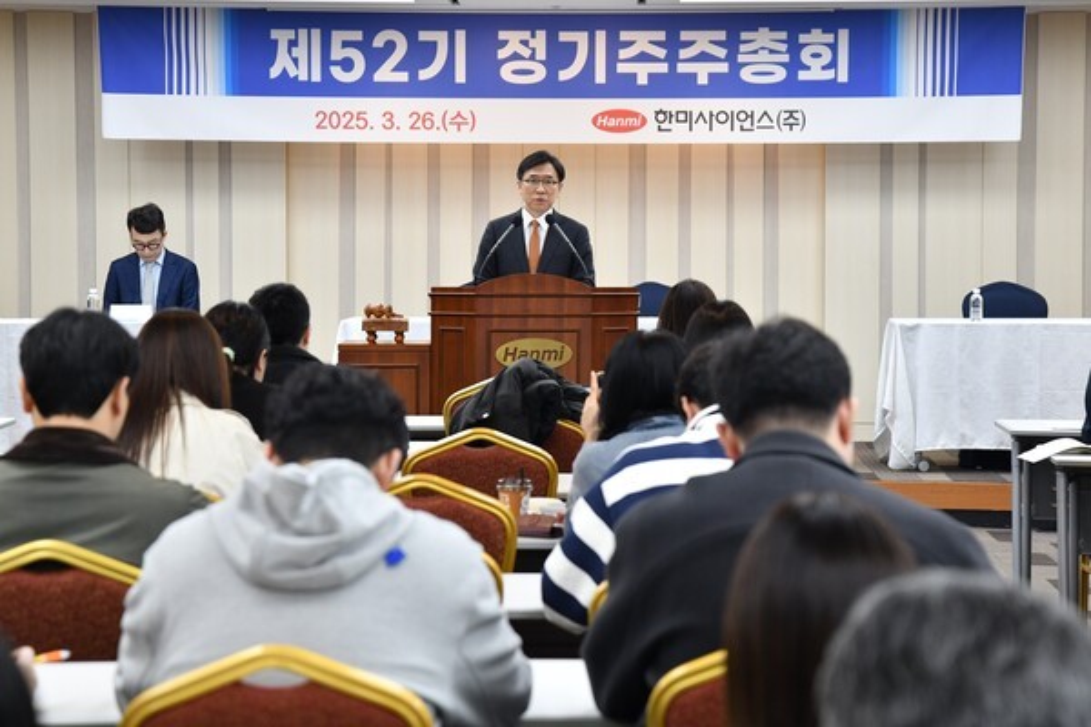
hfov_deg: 23.9
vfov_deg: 16.1
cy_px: 364
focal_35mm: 85
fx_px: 2576
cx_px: 546
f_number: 4.5
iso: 1000
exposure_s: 1/100
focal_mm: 85
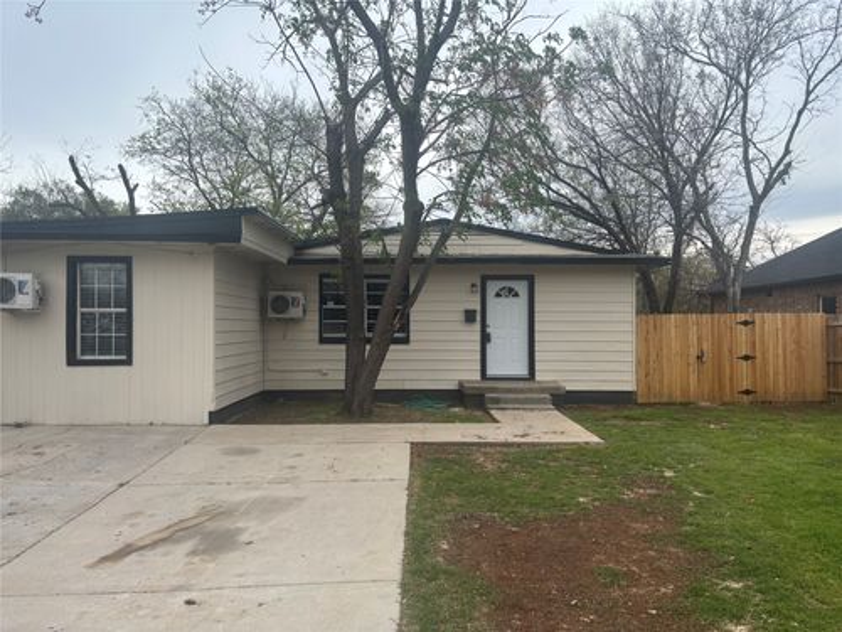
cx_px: 421
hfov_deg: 67.3
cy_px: 316
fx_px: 632
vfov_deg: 53.1
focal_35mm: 26
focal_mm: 5.96
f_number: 1.6
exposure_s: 1/2710
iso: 50
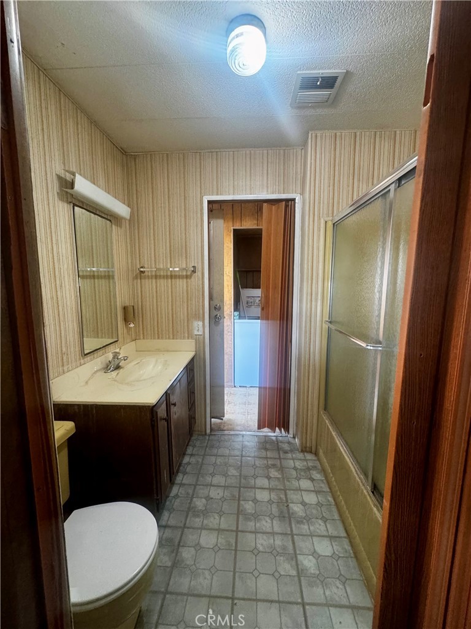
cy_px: 314
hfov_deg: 85.7
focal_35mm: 14
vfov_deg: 102.1
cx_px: 236
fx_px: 254
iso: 400
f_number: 2.2
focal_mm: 2.22
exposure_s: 1/60
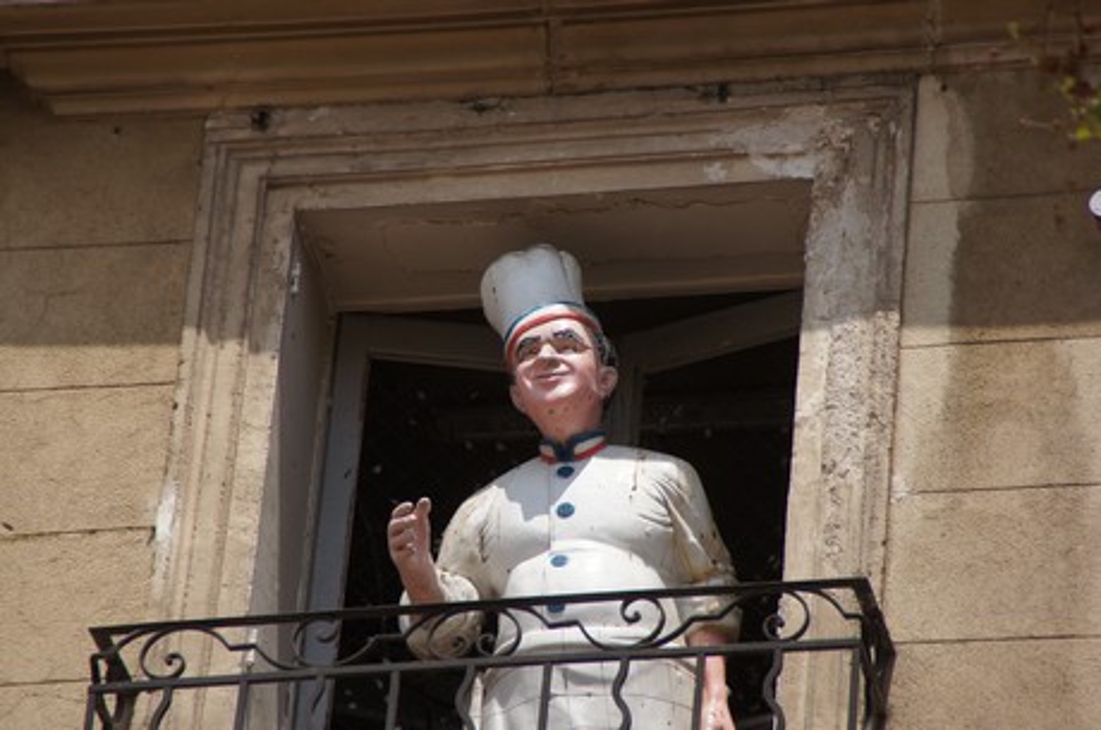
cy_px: 365
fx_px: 9159
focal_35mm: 300
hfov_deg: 6.9
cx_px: 550
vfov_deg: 4.6
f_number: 7.1
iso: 100
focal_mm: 200
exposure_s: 1/500
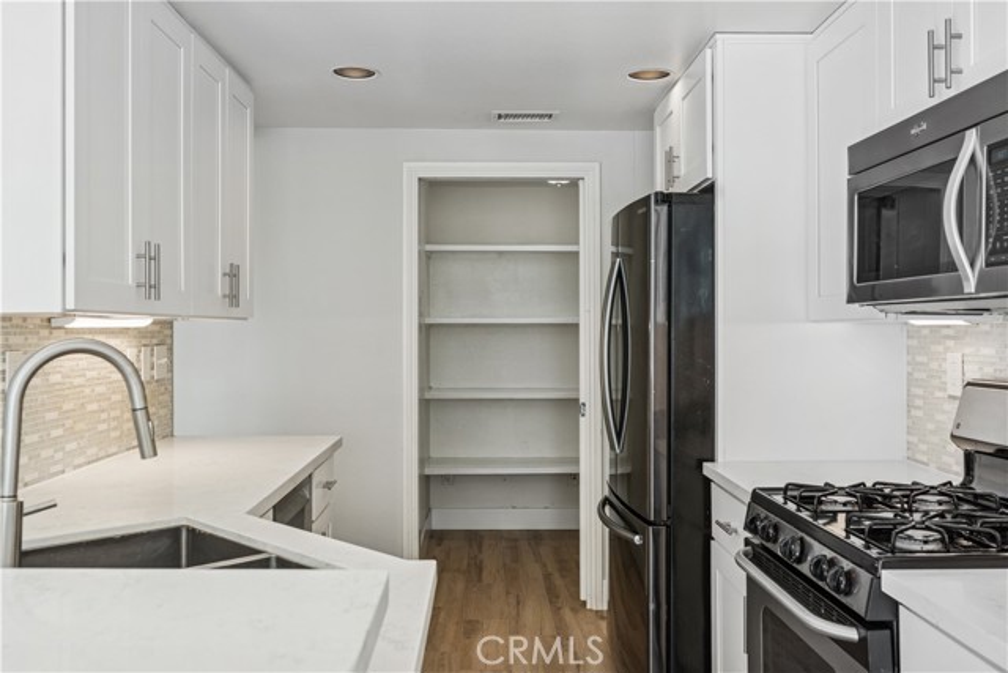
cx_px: 504
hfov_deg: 60.3
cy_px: 336
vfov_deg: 42.3
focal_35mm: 31
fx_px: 868
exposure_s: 1/100
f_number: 7.1
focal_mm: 31
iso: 400
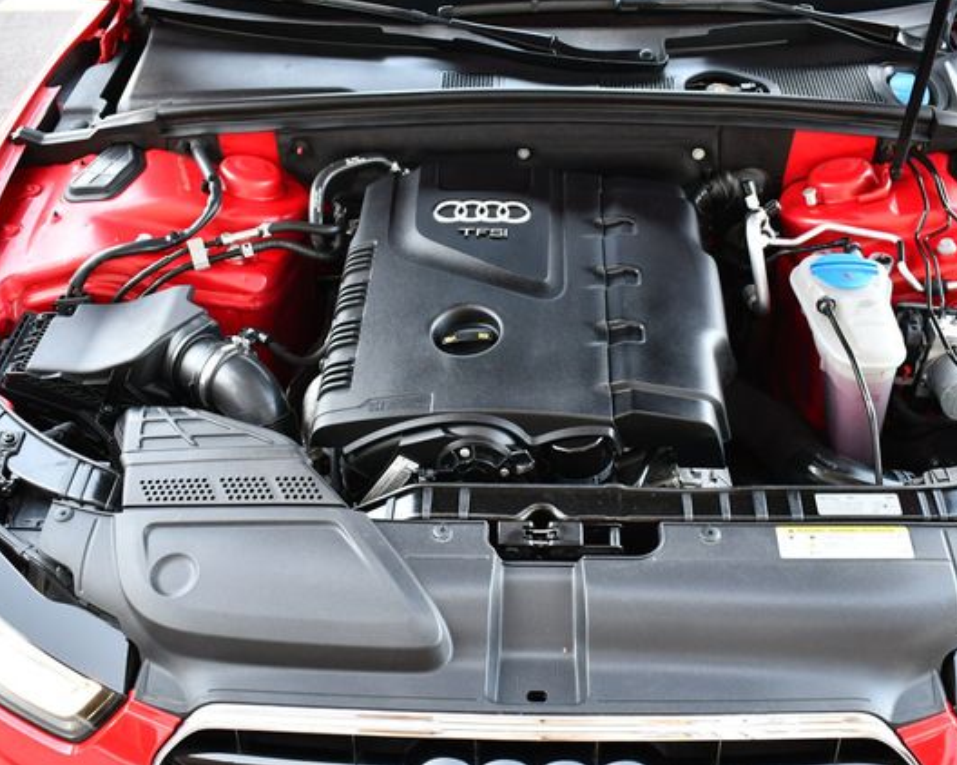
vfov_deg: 36.5
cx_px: 506
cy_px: 382
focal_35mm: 41
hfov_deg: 44.8
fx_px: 1161
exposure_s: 1/160
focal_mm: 18
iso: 800
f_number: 3.5
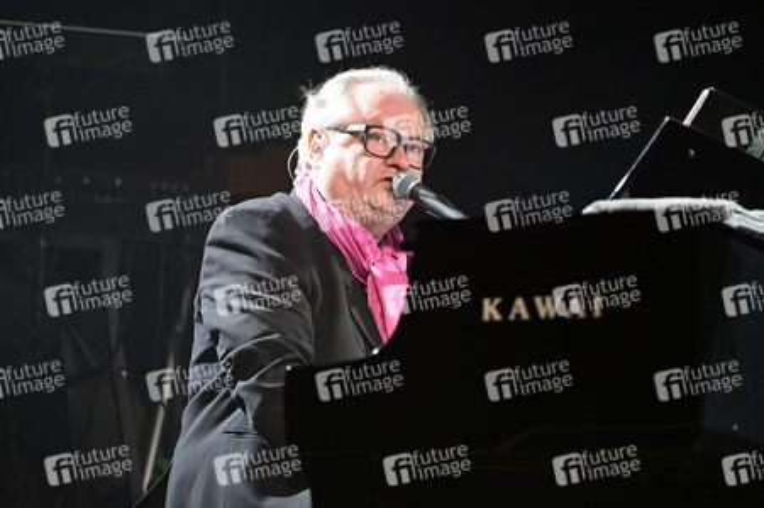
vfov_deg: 7.2
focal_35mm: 190
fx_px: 4029
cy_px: 254
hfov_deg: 10.8
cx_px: 382
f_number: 3.2
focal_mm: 190
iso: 1600
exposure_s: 1/500
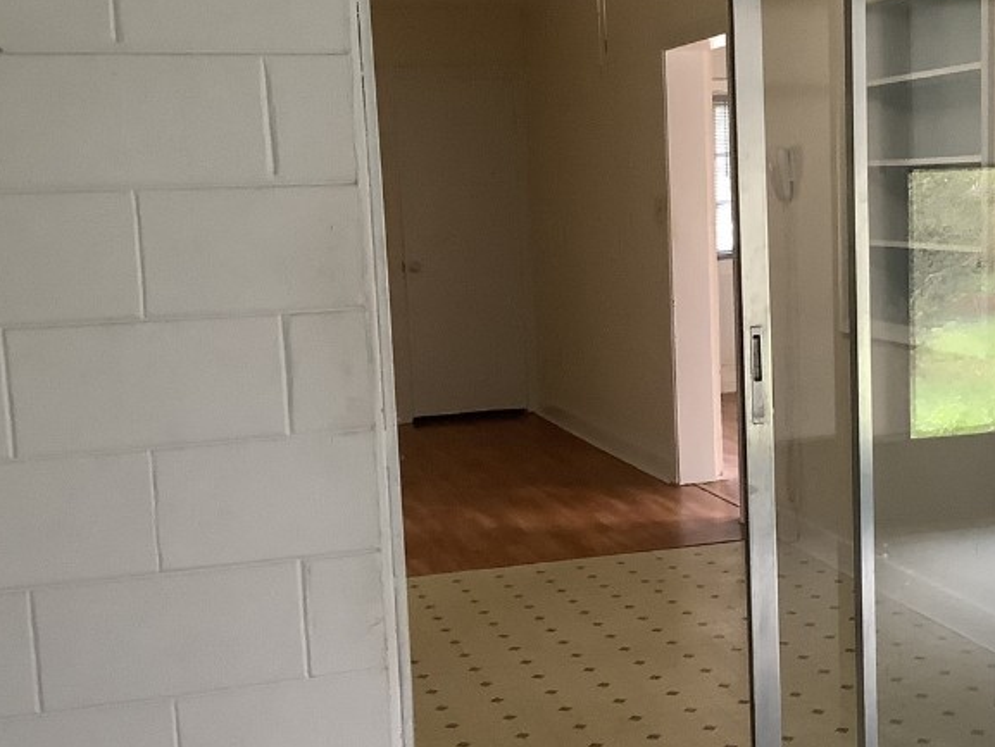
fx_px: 1581
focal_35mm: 55
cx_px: 724
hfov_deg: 34.3
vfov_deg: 26.5
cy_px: 419
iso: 200
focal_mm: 3.3
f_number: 2.4
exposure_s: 1/50
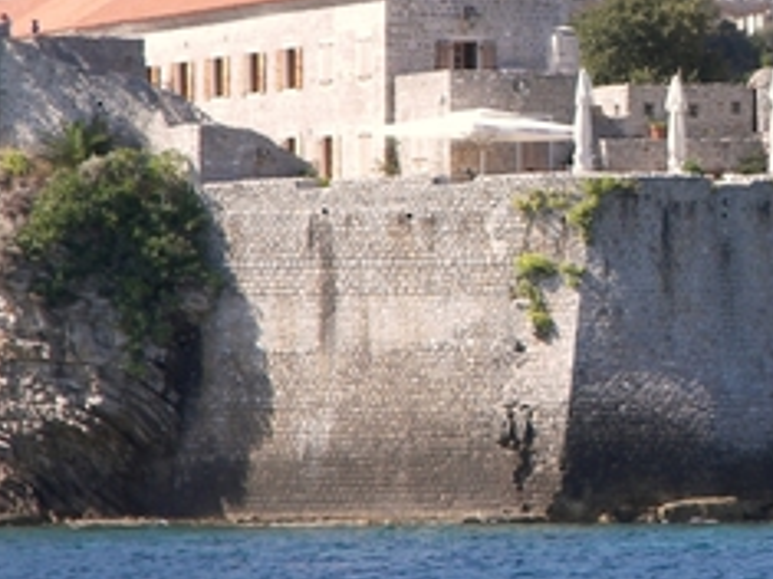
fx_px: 7968
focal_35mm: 357
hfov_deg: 5.5
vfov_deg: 4.2
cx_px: 901
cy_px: 13
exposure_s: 1/320
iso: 50
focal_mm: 29.4
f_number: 4.1
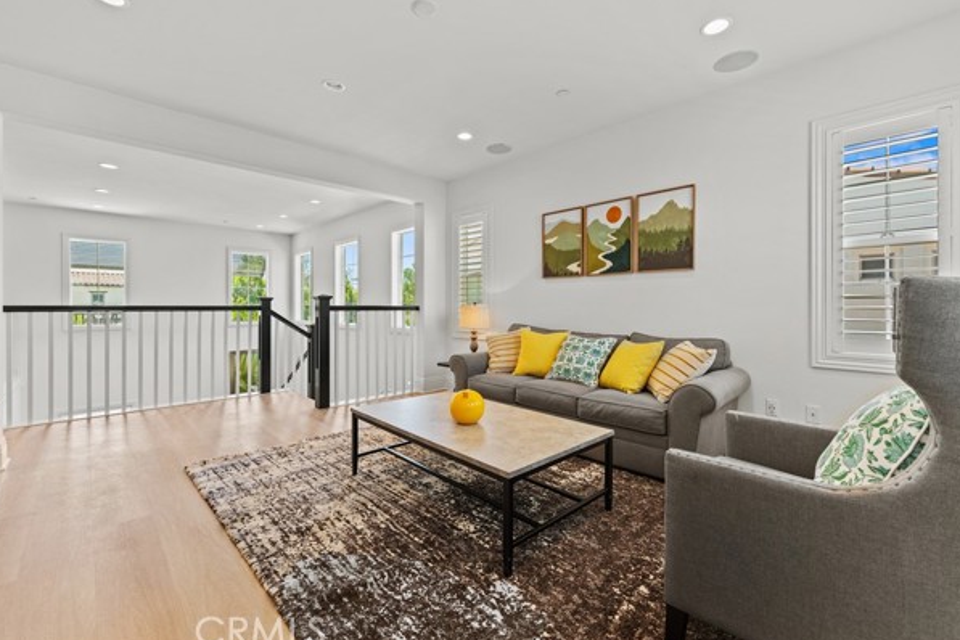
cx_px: 481
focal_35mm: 15
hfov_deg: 100.4
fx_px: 400
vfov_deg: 77.3
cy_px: 311
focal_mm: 14
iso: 400
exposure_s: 1/13
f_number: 6.3
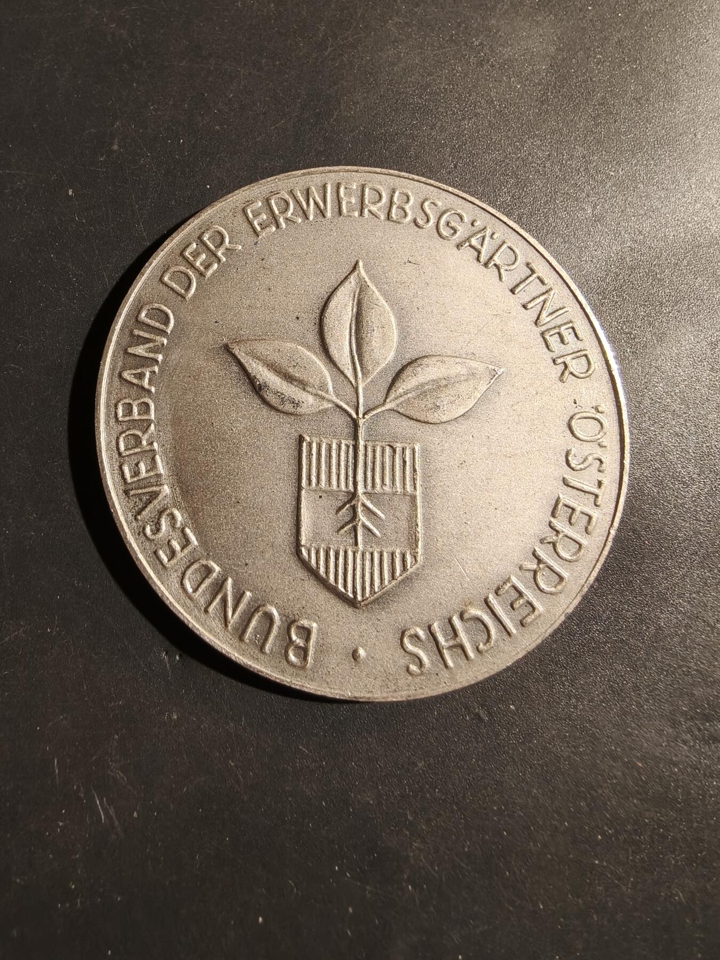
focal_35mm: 23
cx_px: 360
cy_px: 480
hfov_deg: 58.9
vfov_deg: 73.9
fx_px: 638
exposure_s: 1/100
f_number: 2
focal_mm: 2.32
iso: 160
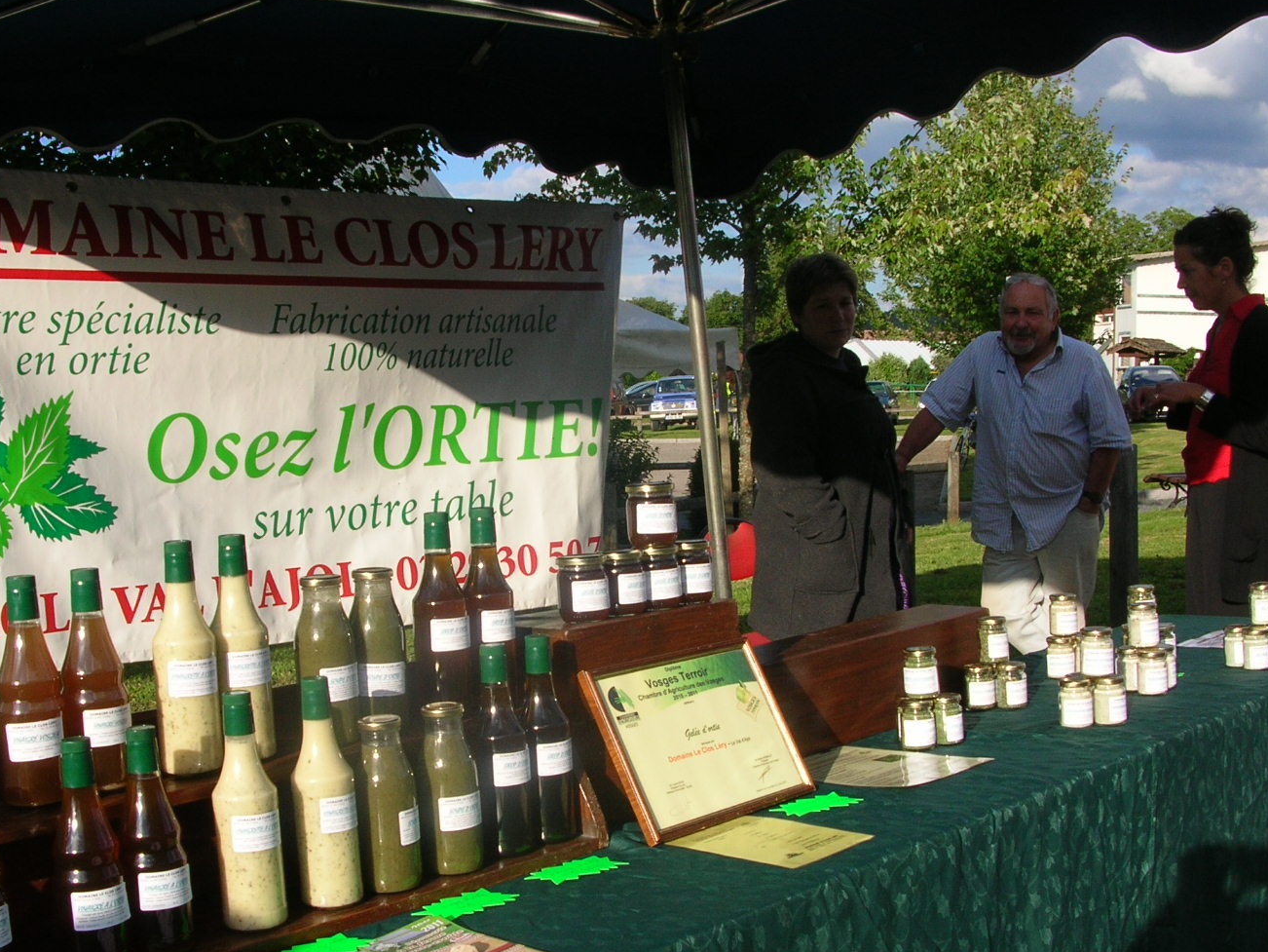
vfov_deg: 33.5
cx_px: 601
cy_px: 555
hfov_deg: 43.8
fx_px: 1575
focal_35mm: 43
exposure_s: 1/252
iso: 50
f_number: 5.6
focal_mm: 5.8
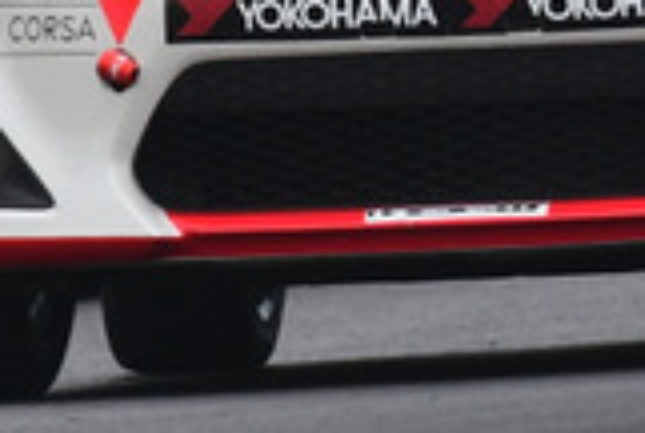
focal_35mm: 3125
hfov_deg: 0.7
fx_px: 56092
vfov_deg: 0.4
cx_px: 569
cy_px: -345
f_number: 10
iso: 1000
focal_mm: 420
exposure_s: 1/640
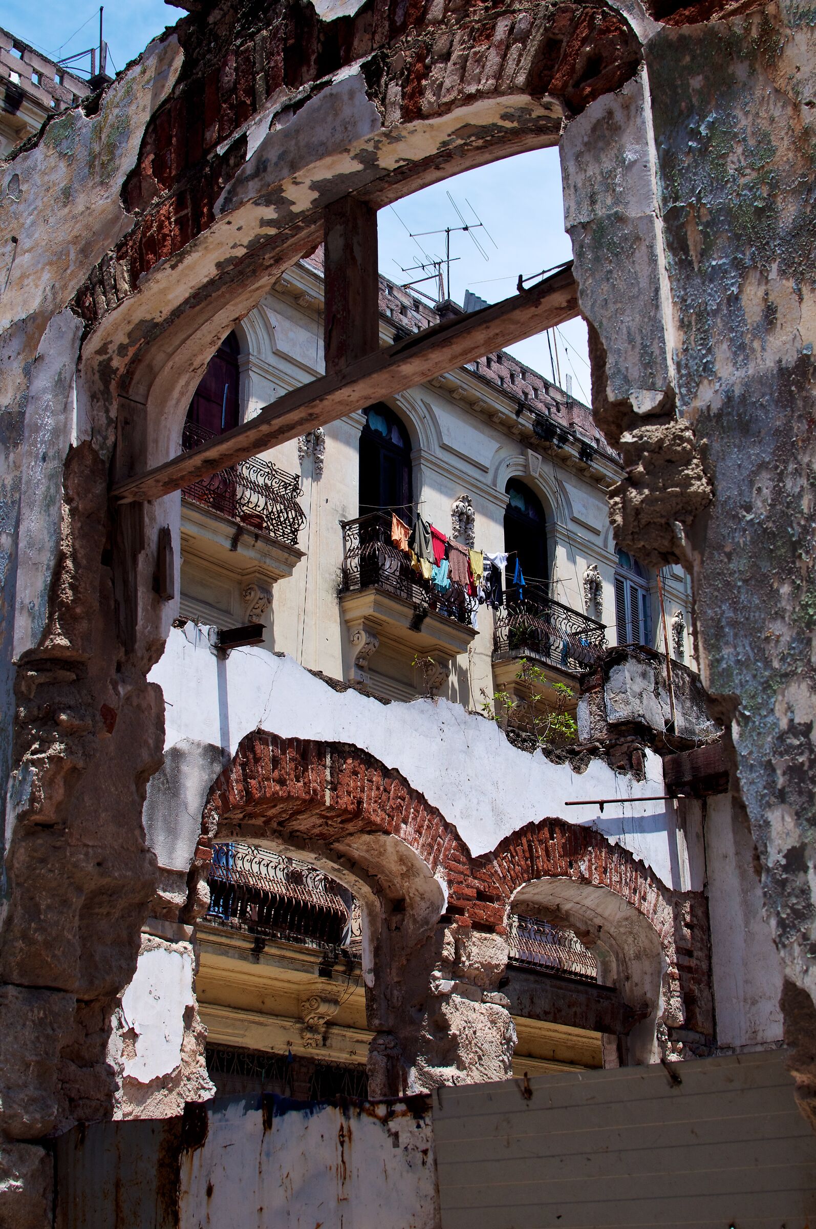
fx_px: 1790
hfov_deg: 25.7
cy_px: 614
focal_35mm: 52
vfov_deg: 37.9
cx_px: 408
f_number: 9
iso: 200
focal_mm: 35
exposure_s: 1/640
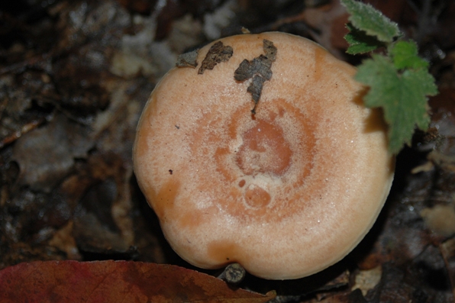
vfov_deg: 8.5
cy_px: 141
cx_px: 266
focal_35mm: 161
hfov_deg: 12.8
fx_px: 2034
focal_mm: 80
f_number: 5.6
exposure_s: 1/60
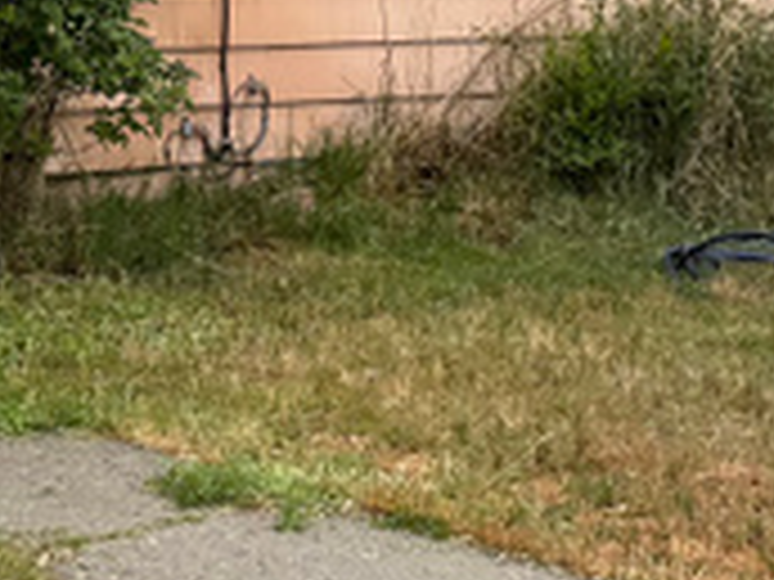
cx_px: 90
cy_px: 175
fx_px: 3197
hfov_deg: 13.7
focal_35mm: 143
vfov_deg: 10.4
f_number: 1.78
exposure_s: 1/1553
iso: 80
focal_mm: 6.76
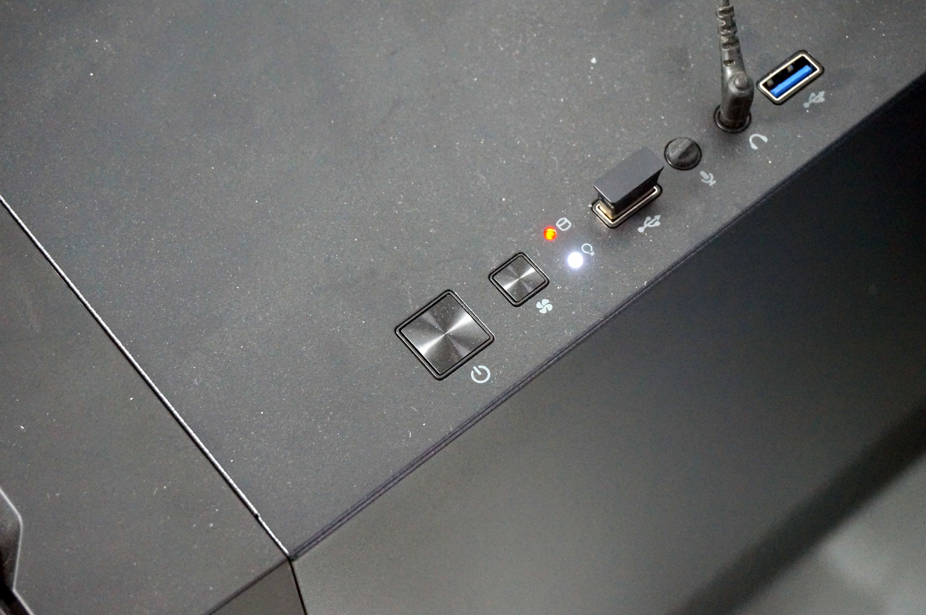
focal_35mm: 66
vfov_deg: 20.6
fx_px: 1696
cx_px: 463
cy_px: 308
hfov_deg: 30.5
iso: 3200
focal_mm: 44
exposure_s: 1/25
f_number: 5.6
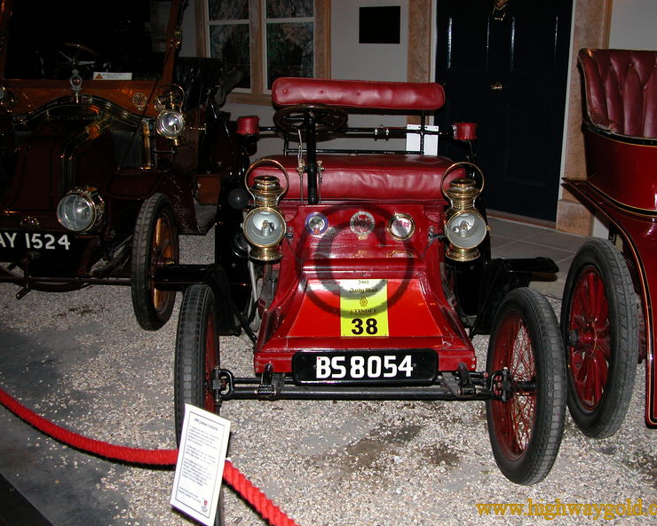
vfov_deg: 39.2
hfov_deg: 47.9
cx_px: 354
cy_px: 260
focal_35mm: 38
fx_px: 739
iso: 200
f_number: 2.8
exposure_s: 1/60
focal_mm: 9.2
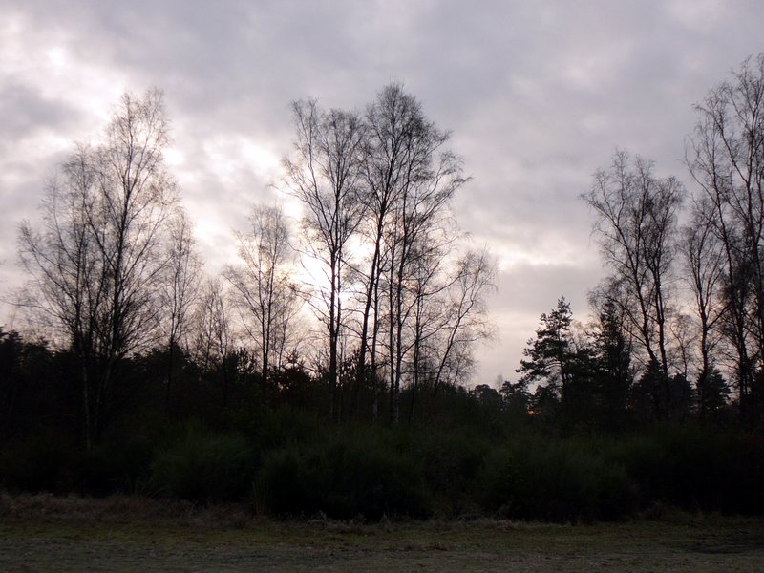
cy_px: 286
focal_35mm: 45
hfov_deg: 42.1
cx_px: 382
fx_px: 993
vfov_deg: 32.2
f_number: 3.2
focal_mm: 6.7
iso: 80
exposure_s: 1/400
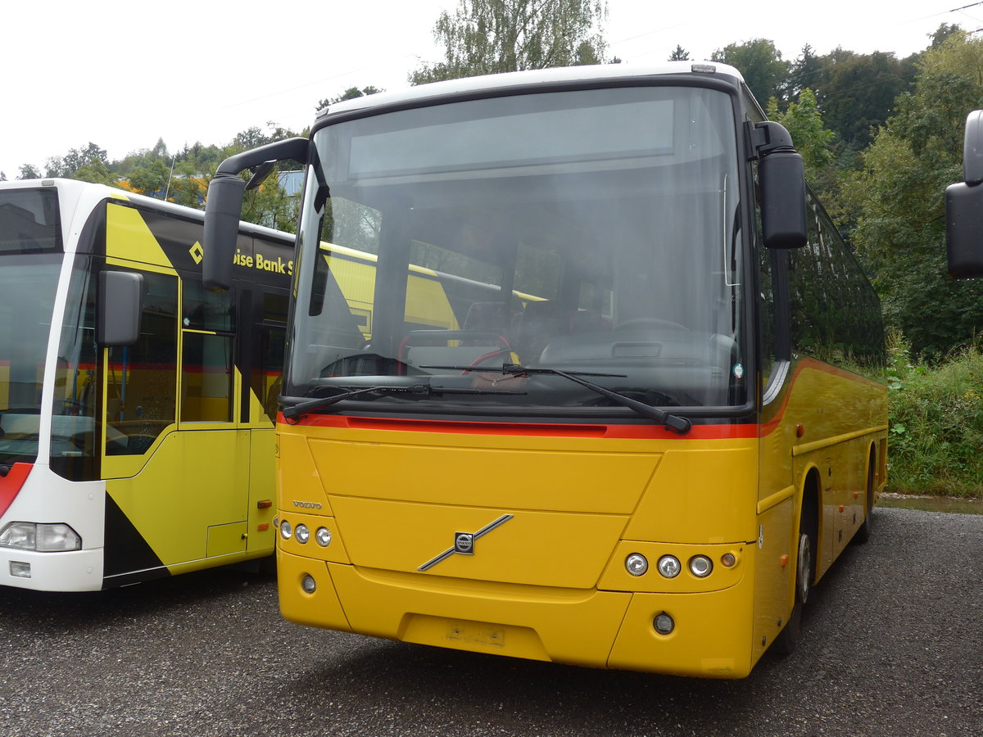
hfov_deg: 51.4
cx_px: 492
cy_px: 368
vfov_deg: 39.7
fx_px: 1022
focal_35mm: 36
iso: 80
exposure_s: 1/640
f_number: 2.8
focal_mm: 7.5
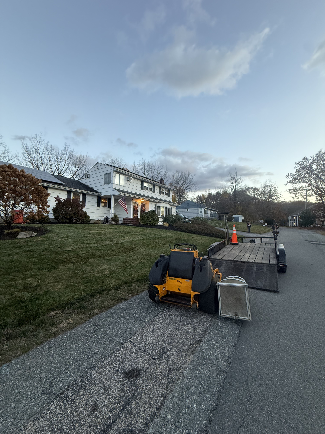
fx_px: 175
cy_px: 217
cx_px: 162
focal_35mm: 14
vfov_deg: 102.1
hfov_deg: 85.7
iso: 200
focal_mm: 2.22
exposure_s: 1/120
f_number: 2.2
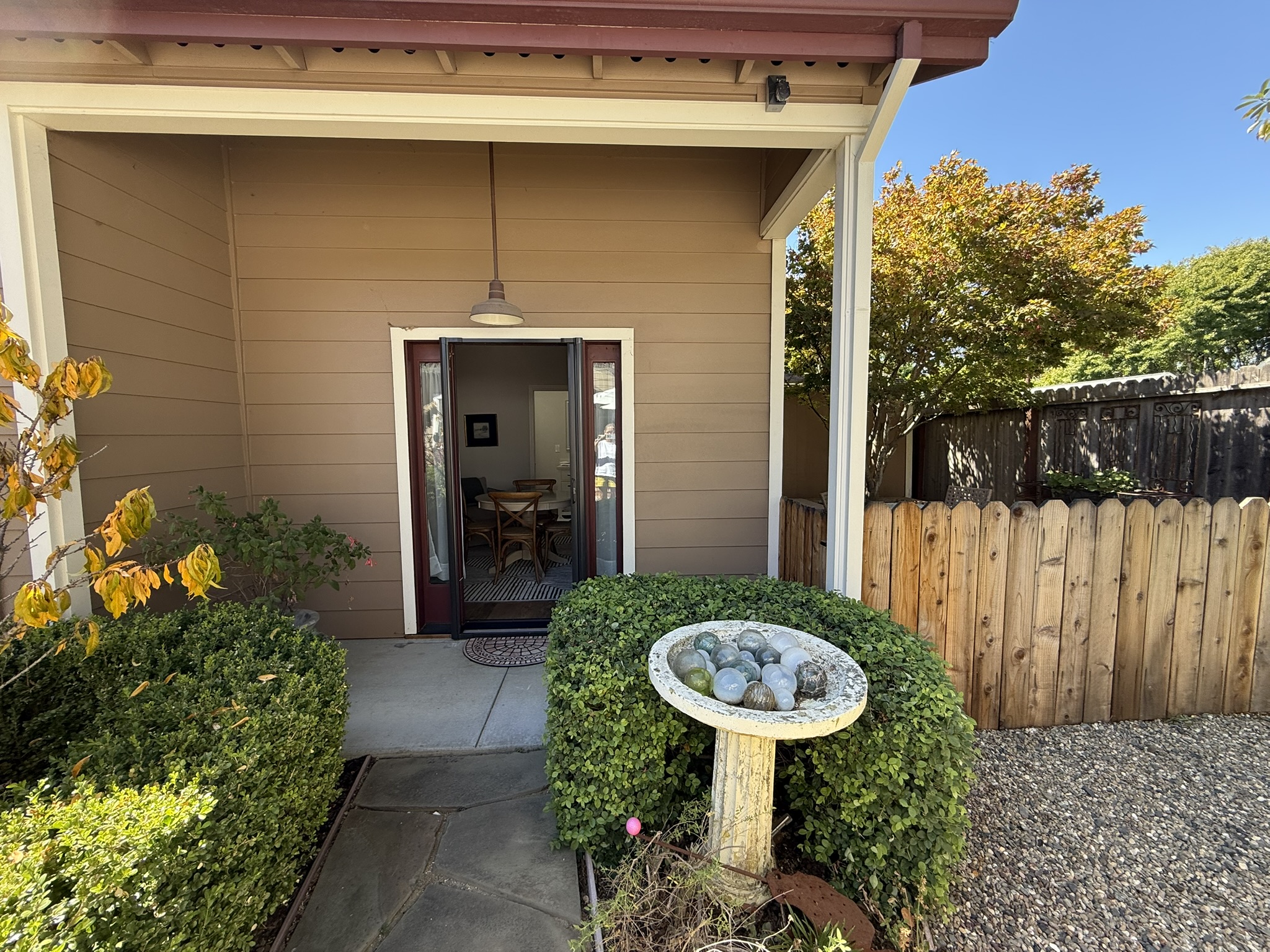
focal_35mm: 14
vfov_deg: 85.7
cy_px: 476
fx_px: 514
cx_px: 635
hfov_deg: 102.1
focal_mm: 2.22
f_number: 2.2
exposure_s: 1/214
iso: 50
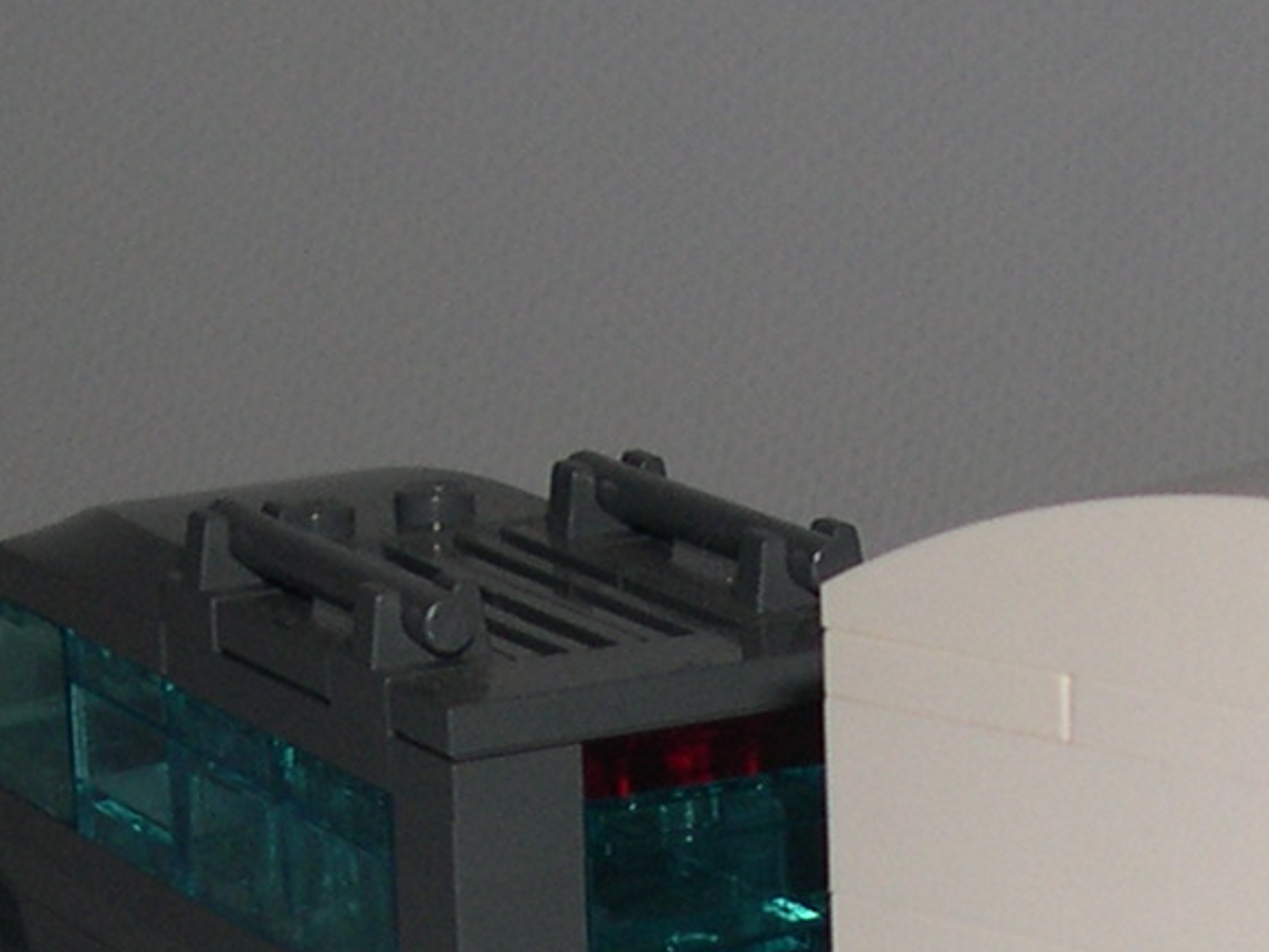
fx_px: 5572
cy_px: 1126
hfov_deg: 13.0
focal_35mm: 152
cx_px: 894
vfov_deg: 9.6
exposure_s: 1/60
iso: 100
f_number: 7.6
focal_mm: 8
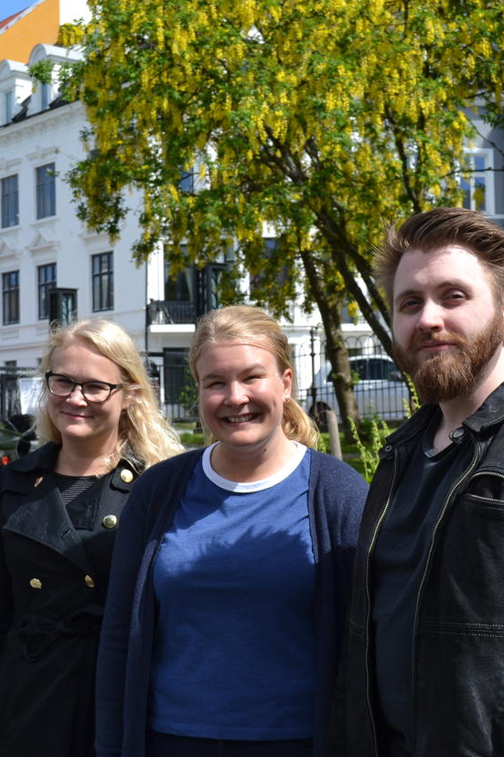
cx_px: 267
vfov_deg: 31.4
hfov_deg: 21.2
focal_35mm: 64
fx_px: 1344
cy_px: 376
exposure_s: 1/200
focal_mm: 28
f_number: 7.1
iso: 100
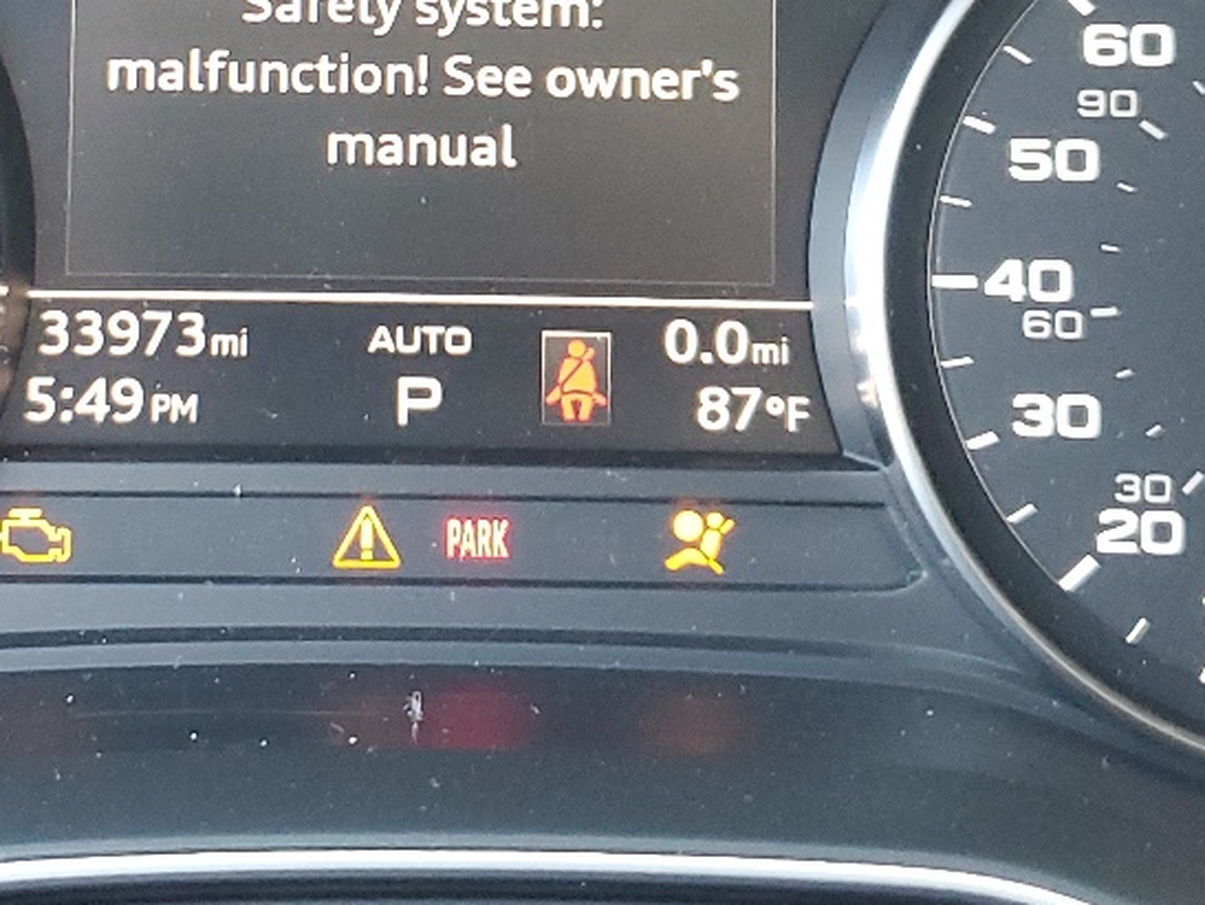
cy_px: 106
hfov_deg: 25.4
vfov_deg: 19.1
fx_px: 2647
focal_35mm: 76
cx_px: 335
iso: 295
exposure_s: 1/60.2
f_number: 1.5
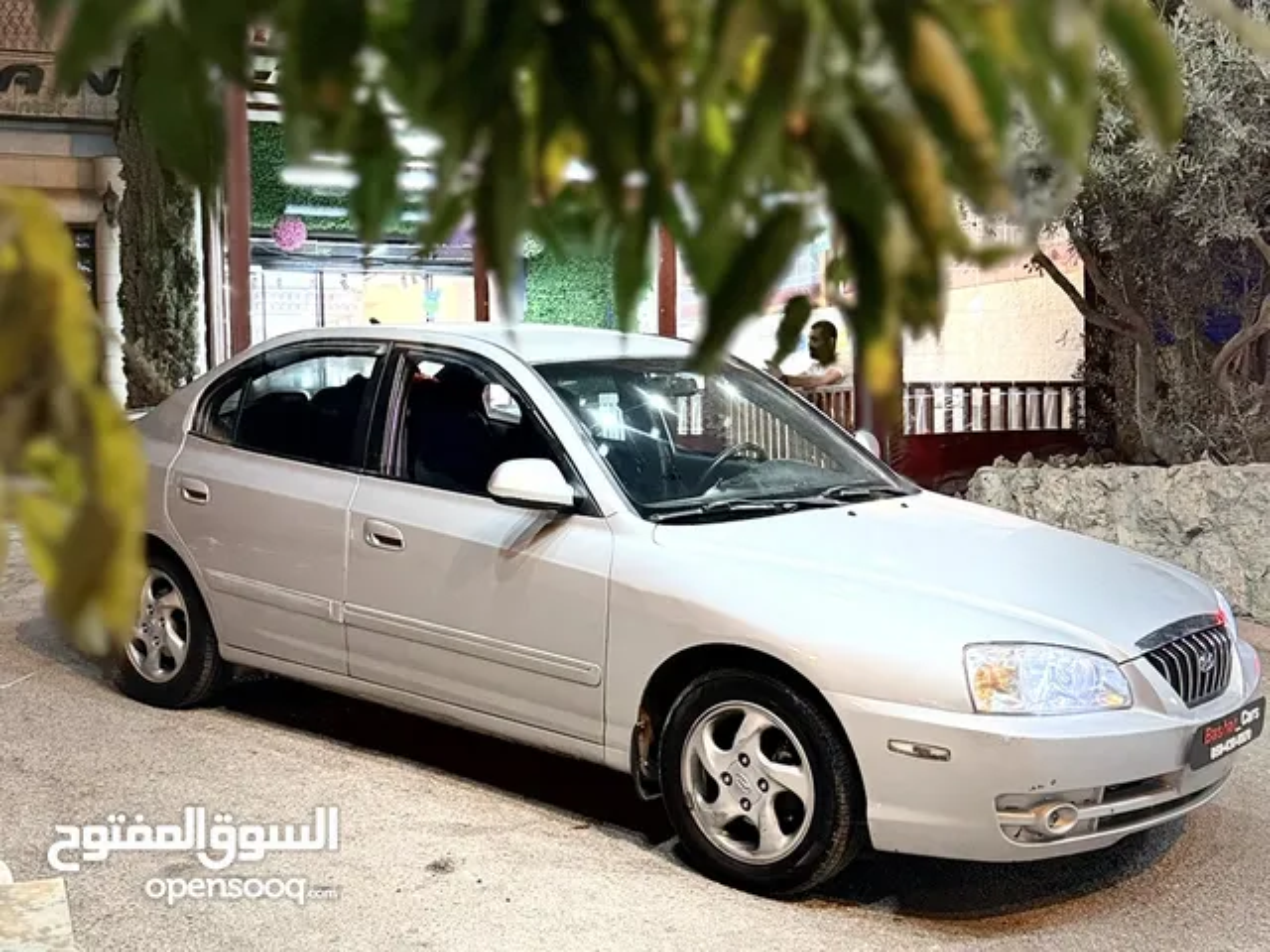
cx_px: 635
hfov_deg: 71.6
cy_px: 476
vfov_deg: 56.8
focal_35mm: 24
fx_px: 881
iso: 400
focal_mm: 6.76
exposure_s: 1/50
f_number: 1.78
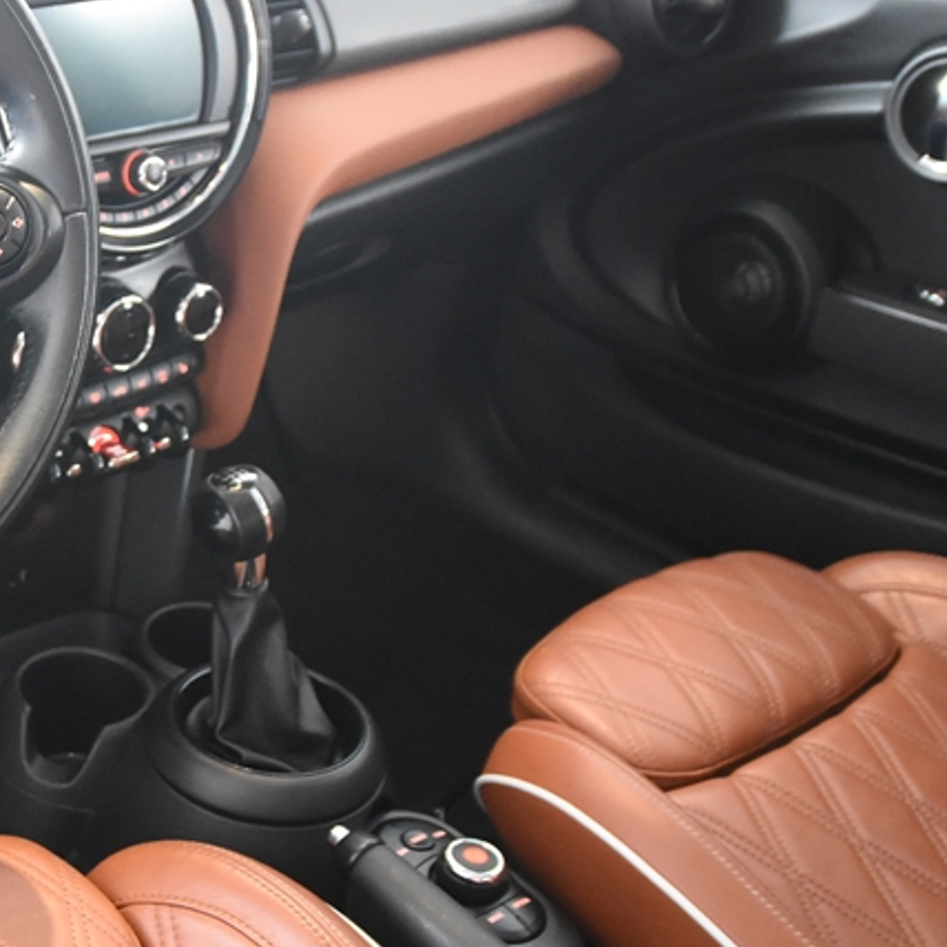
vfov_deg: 28.1
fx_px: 1888
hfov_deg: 26.5
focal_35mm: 61
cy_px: 428
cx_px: -20
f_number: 2.8
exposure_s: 1/30
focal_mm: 20
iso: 4500
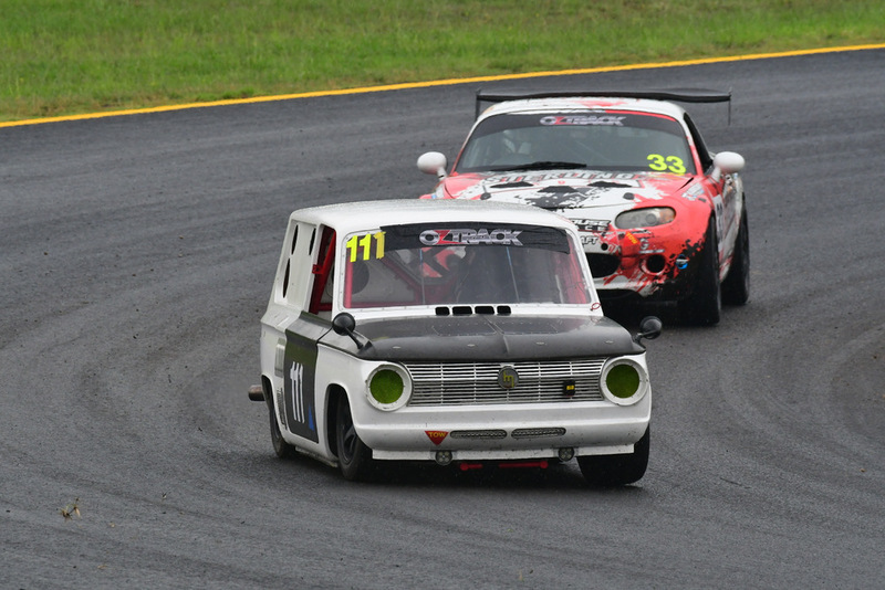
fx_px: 14755
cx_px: 442
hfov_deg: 3.4
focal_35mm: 600
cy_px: 295
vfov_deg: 2.3
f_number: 11
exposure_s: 1/640
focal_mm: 400
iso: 1000
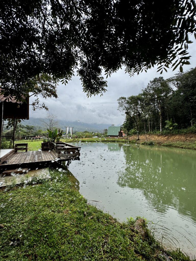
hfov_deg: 85.7
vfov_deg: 102.1
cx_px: 98
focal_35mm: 14
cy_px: 130
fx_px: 106
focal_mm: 2.22
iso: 40
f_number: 2.2
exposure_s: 1/600
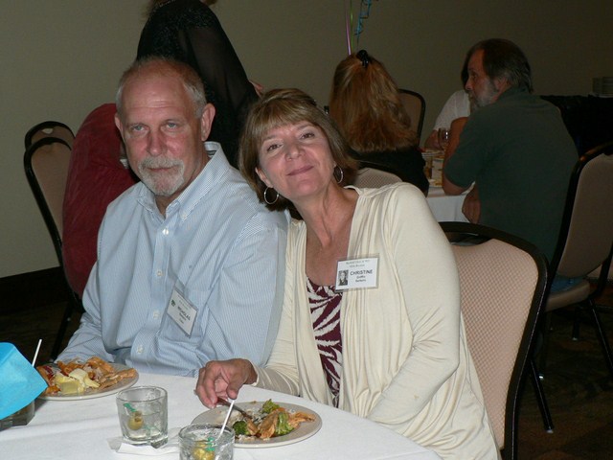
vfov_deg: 23.3
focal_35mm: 63
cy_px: 230
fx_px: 1116
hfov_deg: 30.7
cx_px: 306
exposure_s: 1/60
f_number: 3.2
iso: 150
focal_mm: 10.5
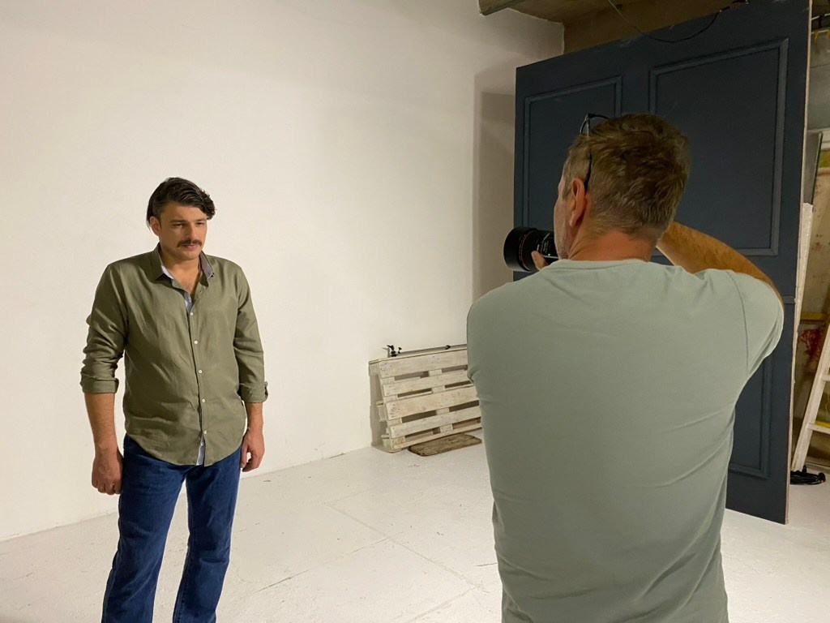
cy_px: 312
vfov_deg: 53.1
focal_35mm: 26
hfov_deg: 67.3
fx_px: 623
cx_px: 415
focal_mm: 4.25
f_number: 1.8
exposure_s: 1/50
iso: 200
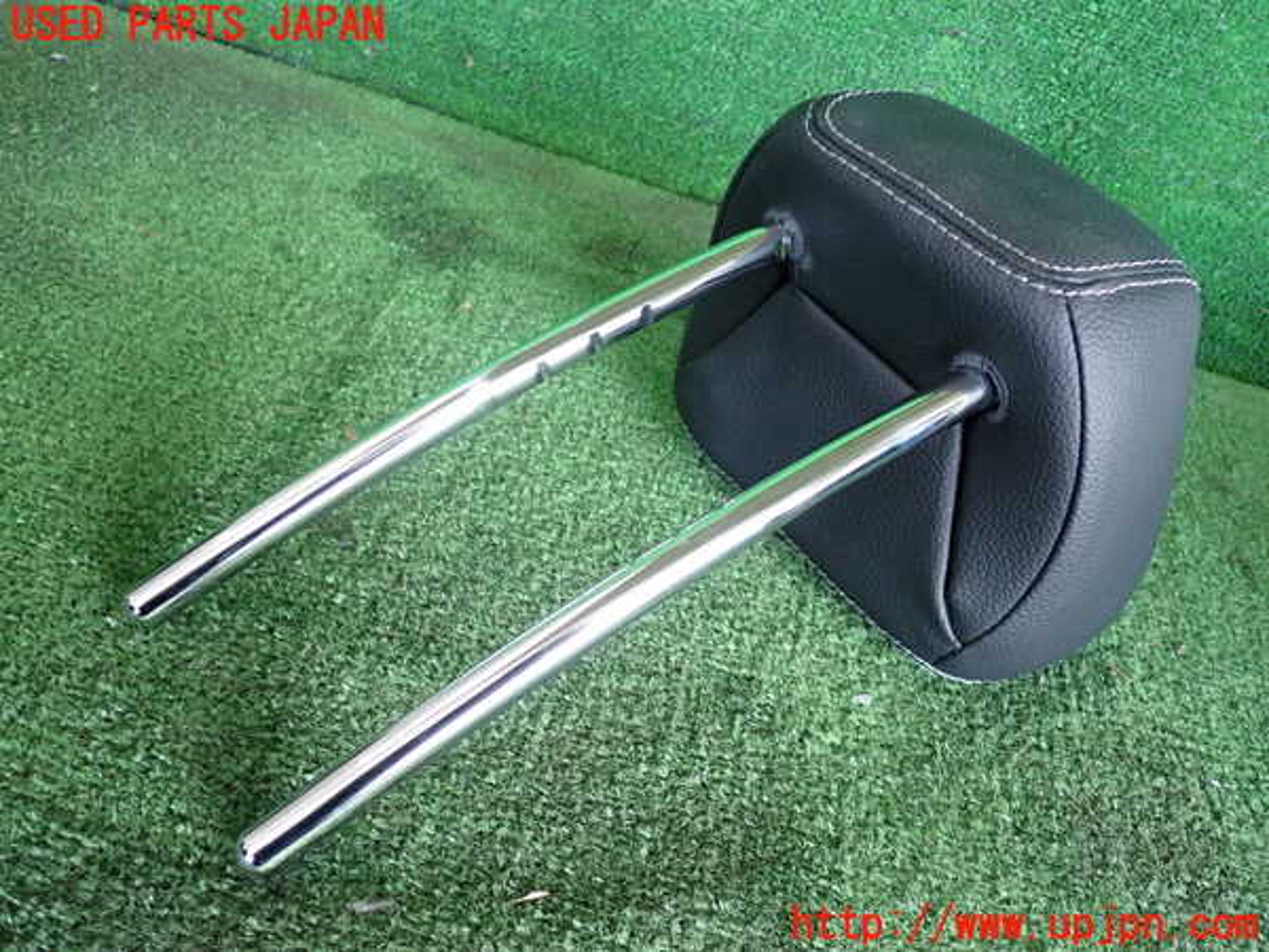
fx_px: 1173
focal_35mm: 32
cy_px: 476
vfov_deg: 44.2
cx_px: 634
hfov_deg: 56.8
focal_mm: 5.79
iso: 500
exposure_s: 1/125
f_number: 2.4
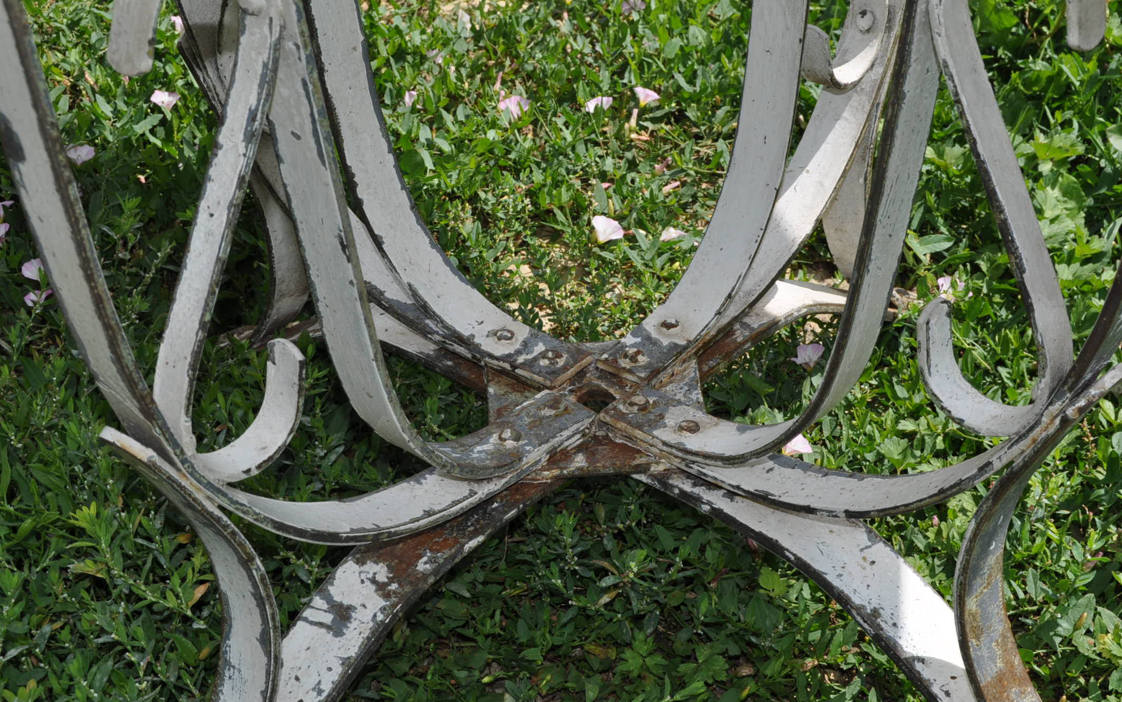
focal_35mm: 62
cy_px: 376
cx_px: 559
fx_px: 1896
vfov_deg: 21.0
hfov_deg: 33.0
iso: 200
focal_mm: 40
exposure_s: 1/200
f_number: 10
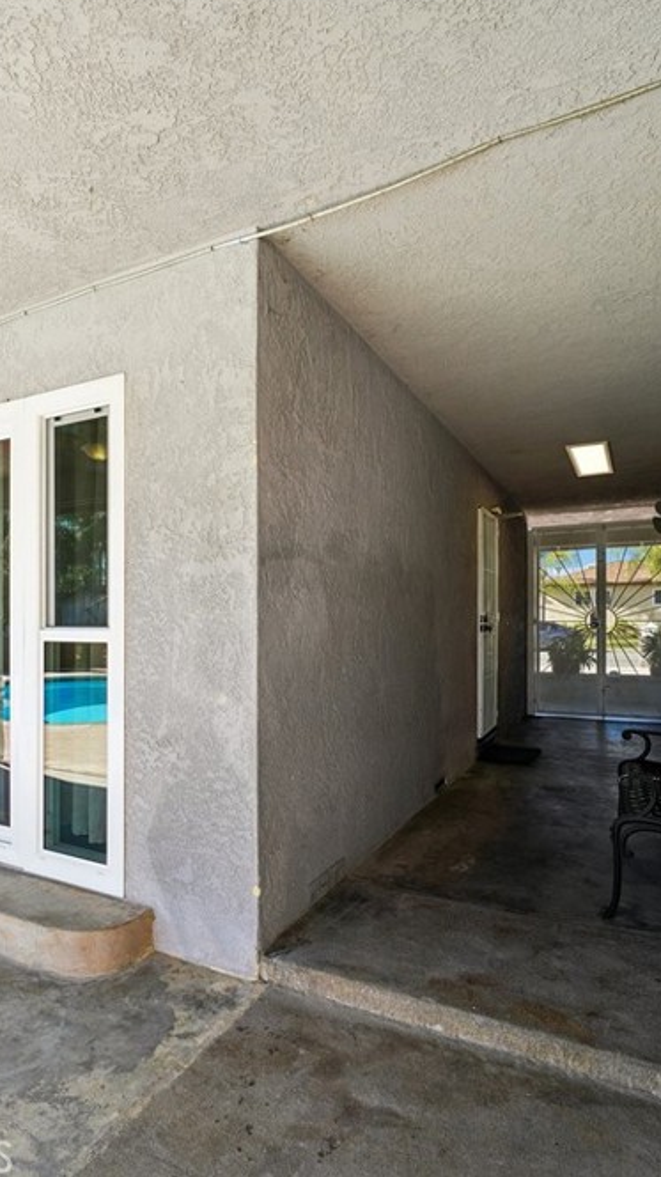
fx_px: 655
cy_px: 578
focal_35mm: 21
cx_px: 241
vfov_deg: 83.9
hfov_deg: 52.9
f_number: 8
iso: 100
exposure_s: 1/40
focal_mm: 13
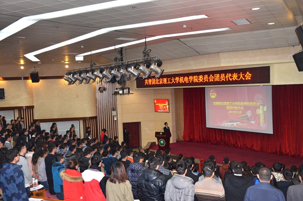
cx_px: 152
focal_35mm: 39
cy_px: 100
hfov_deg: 49.6
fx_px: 328
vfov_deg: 34.1
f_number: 5
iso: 800
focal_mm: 26
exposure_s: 1/60
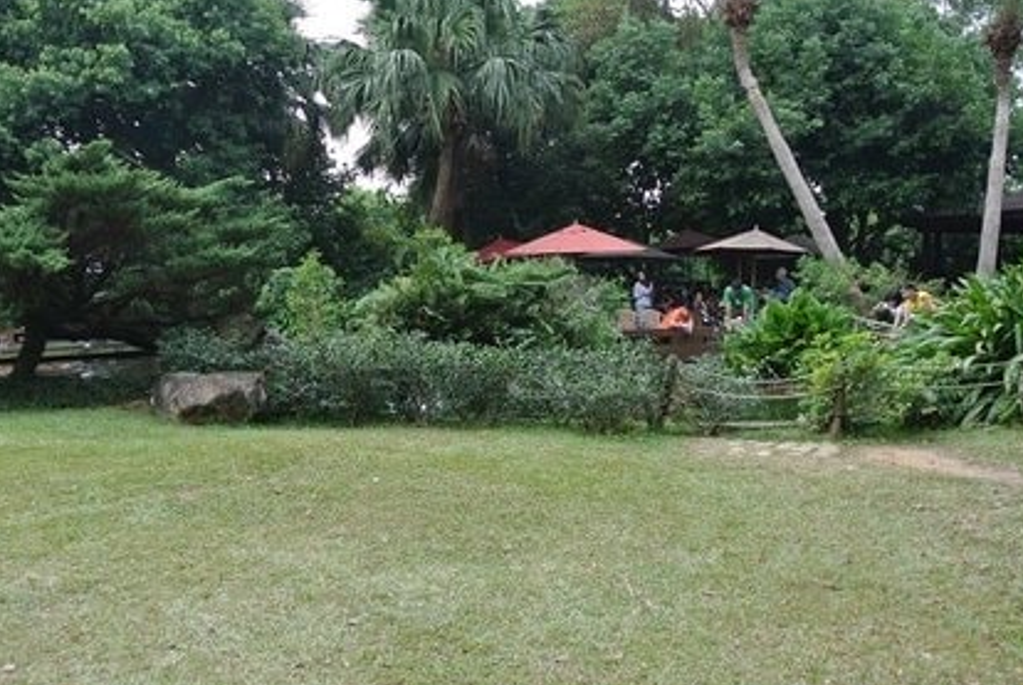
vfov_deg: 37.9
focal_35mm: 35
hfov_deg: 54.2
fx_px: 996
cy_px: 383
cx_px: 450
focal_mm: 11
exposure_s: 1/250
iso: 125
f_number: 4
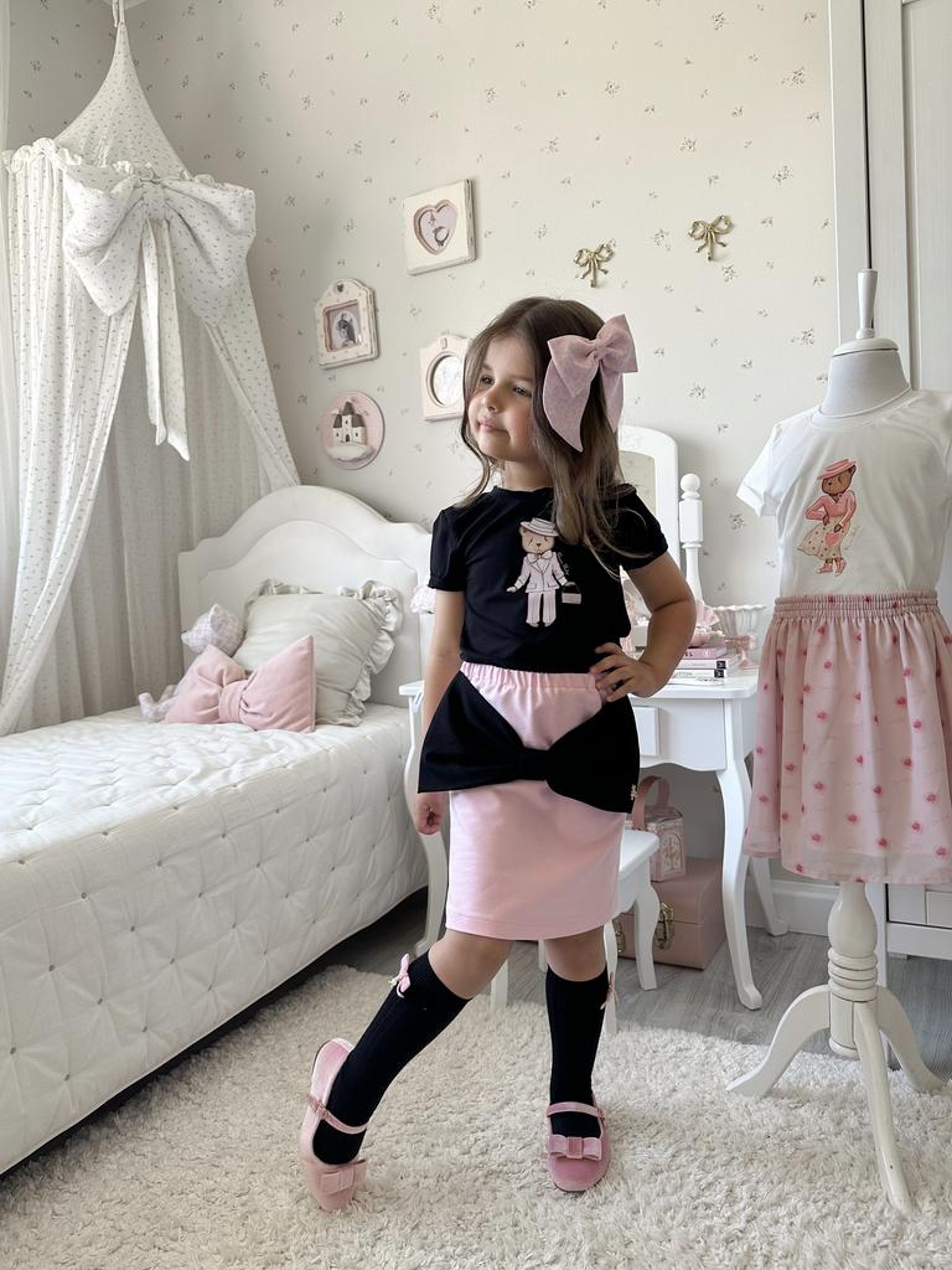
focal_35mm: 24
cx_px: 476
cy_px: 635
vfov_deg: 71.6
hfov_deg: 56.8
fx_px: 880
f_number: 1.8
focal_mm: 6.86
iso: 100
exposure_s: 1/120
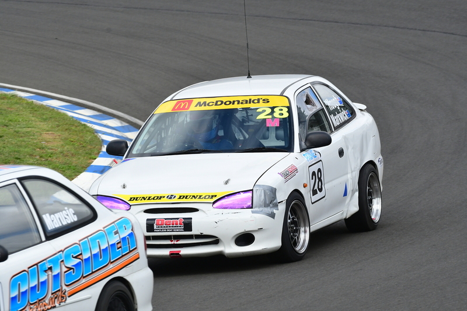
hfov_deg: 5.3
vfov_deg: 3.5
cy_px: 156
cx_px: 234
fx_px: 5058
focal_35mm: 390
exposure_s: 1/640
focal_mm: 260
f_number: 10
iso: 640
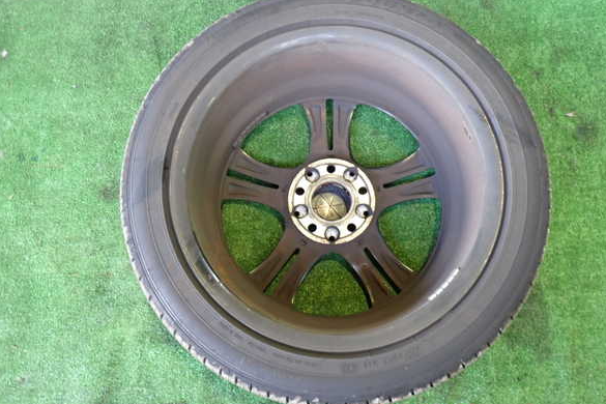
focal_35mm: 32
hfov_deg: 58.7
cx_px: 308
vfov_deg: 41.1
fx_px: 539
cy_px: 197
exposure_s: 1/30
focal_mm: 5.4
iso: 320
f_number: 2.3
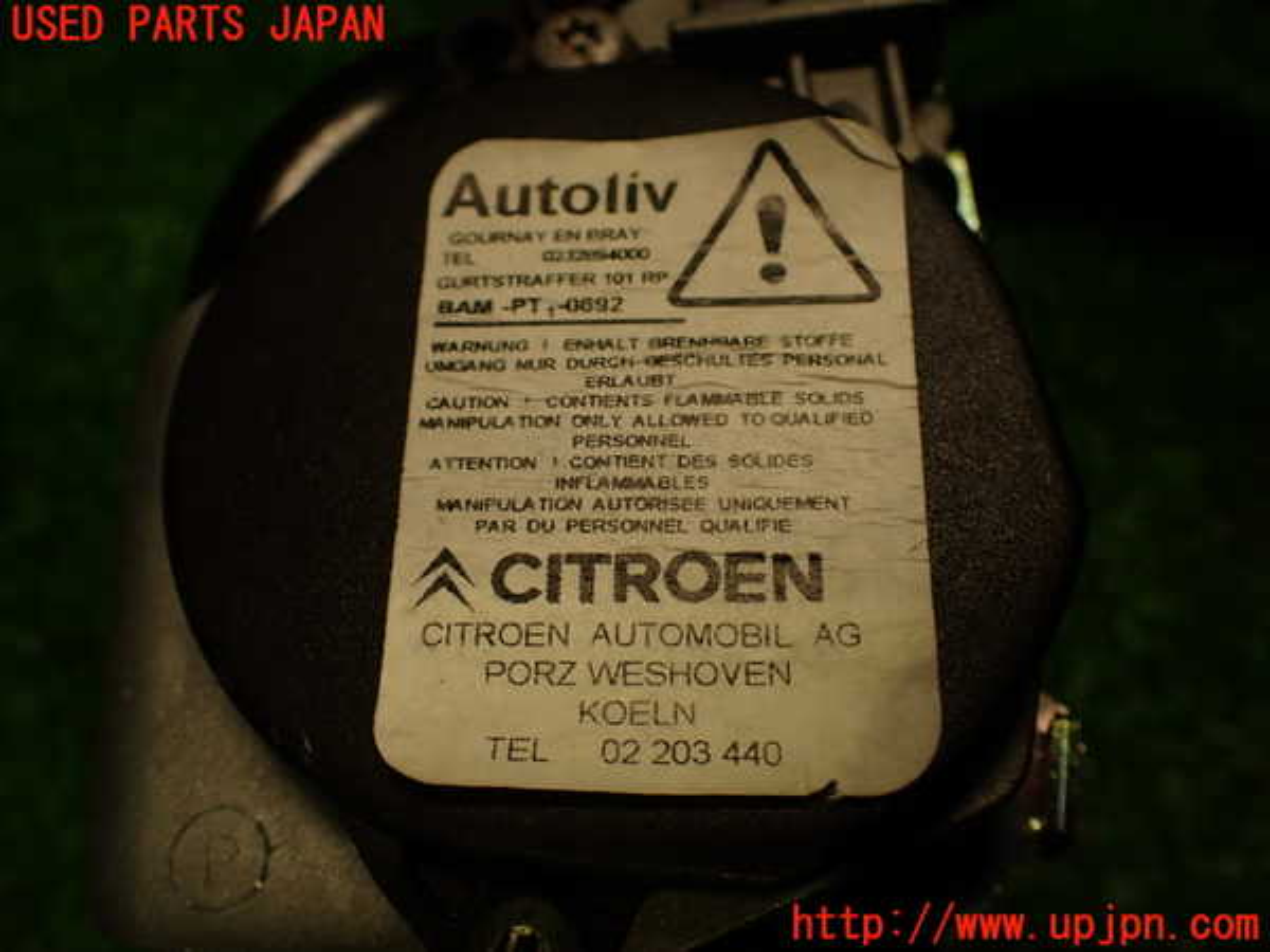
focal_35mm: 30
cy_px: 476
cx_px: 635
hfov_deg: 60.0
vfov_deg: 46.8
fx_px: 1101
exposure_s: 1/60
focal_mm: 5.4
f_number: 2.3
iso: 100
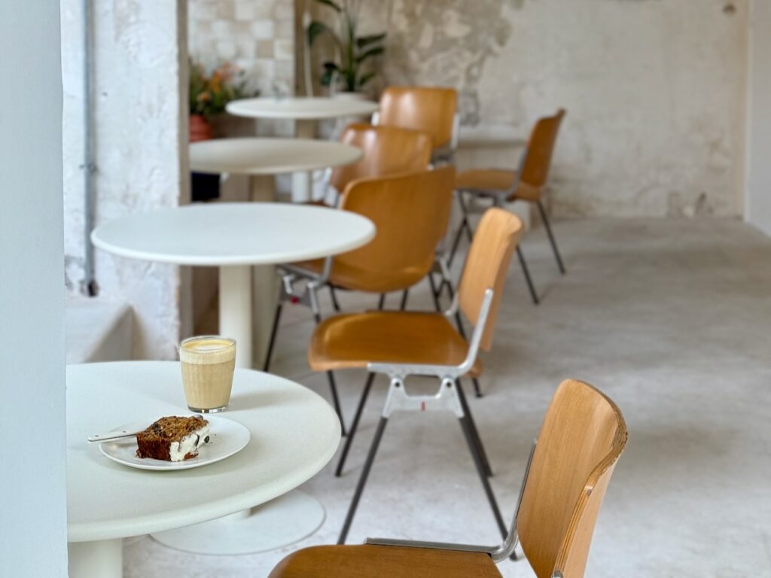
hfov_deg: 39.7
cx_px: 386
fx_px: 1069
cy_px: 289
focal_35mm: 48
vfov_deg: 30.3
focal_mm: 6.76
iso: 64
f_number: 1.78
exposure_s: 1/305
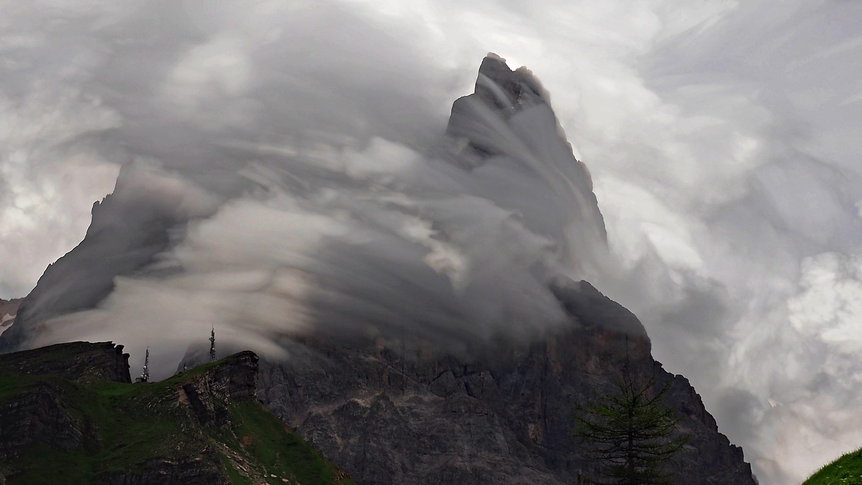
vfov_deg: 15.7
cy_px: 203
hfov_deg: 27.4
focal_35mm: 77
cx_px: 325
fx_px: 1760
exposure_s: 2
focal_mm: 23
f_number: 13
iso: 200
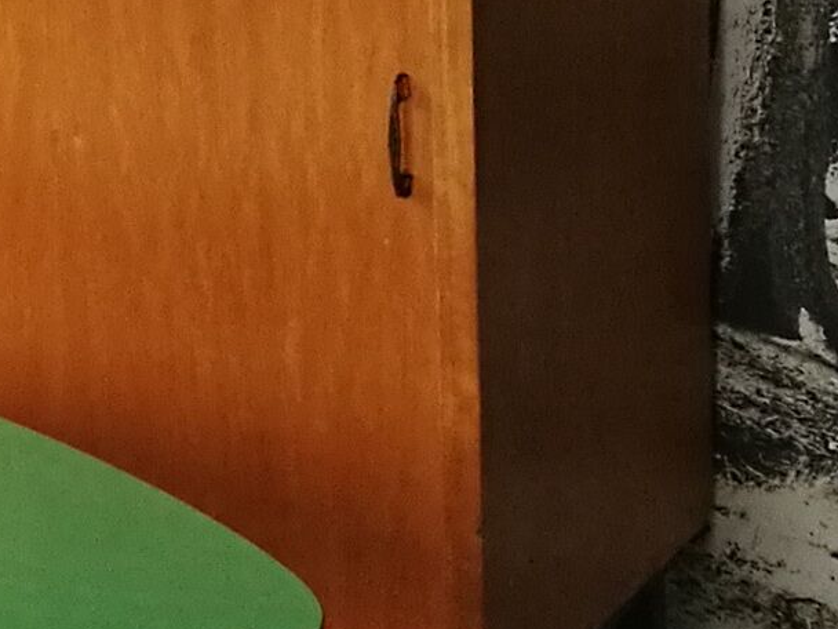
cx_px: -194
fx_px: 3510
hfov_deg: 13.2
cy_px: 152
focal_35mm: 145
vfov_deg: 10.2
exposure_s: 1/33.3
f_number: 2.2
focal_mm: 4.5
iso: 250
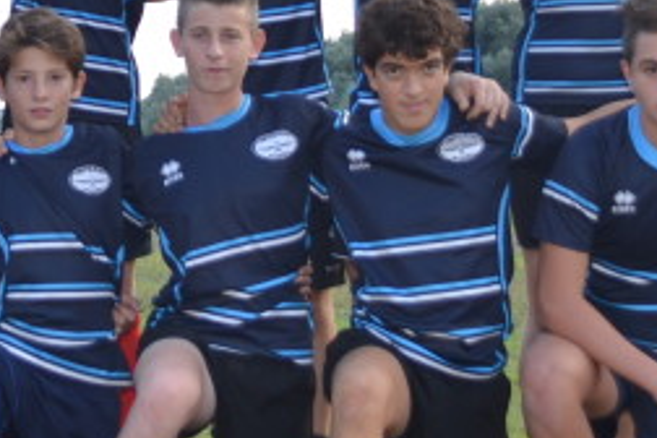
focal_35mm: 134
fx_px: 2445
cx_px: 156
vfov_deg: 10.1
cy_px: -81
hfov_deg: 15.2
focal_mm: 22
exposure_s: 1/125
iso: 110
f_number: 4
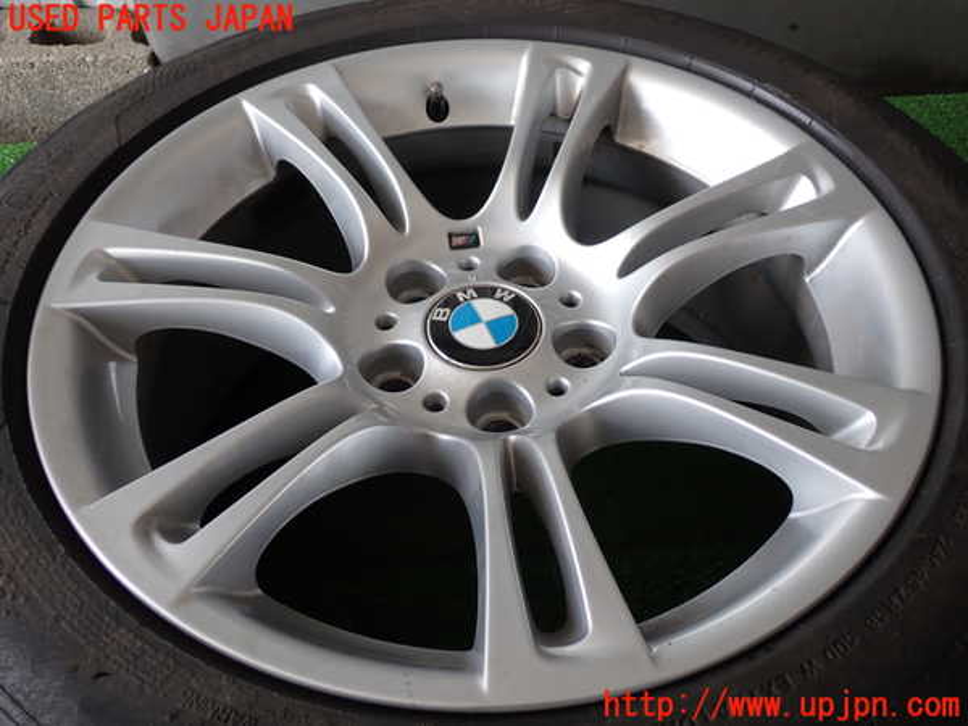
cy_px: 363
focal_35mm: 36
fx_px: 1007
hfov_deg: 51.4
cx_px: 484
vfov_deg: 39.7
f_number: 2.5
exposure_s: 1/80
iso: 125
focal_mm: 6.37
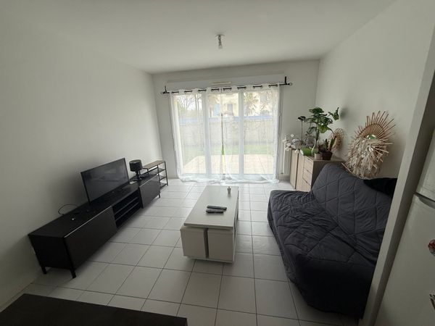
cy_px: 163
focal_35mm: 14
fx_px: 176
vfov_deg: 85.7
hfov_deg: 102.1
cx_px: 218
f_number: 2.2
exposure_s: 1/99
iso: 64
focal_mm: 2.22
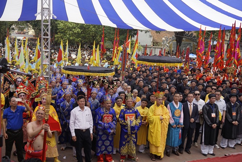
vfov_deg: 34.2
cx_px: 121
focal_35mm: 39
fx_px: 262
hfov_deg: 49.6
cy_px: 81
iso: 320
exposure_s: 1/640
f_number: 5
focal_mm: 26
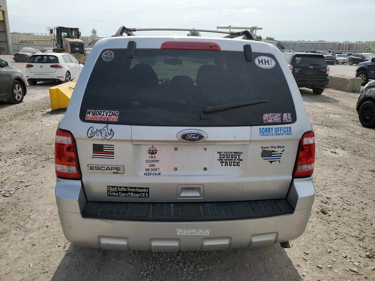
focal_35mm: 26
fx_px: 282
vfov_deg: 53.1
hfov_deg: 67.3
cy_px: 140
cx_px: 188
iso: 50
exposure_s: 1/5000
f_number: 1.5
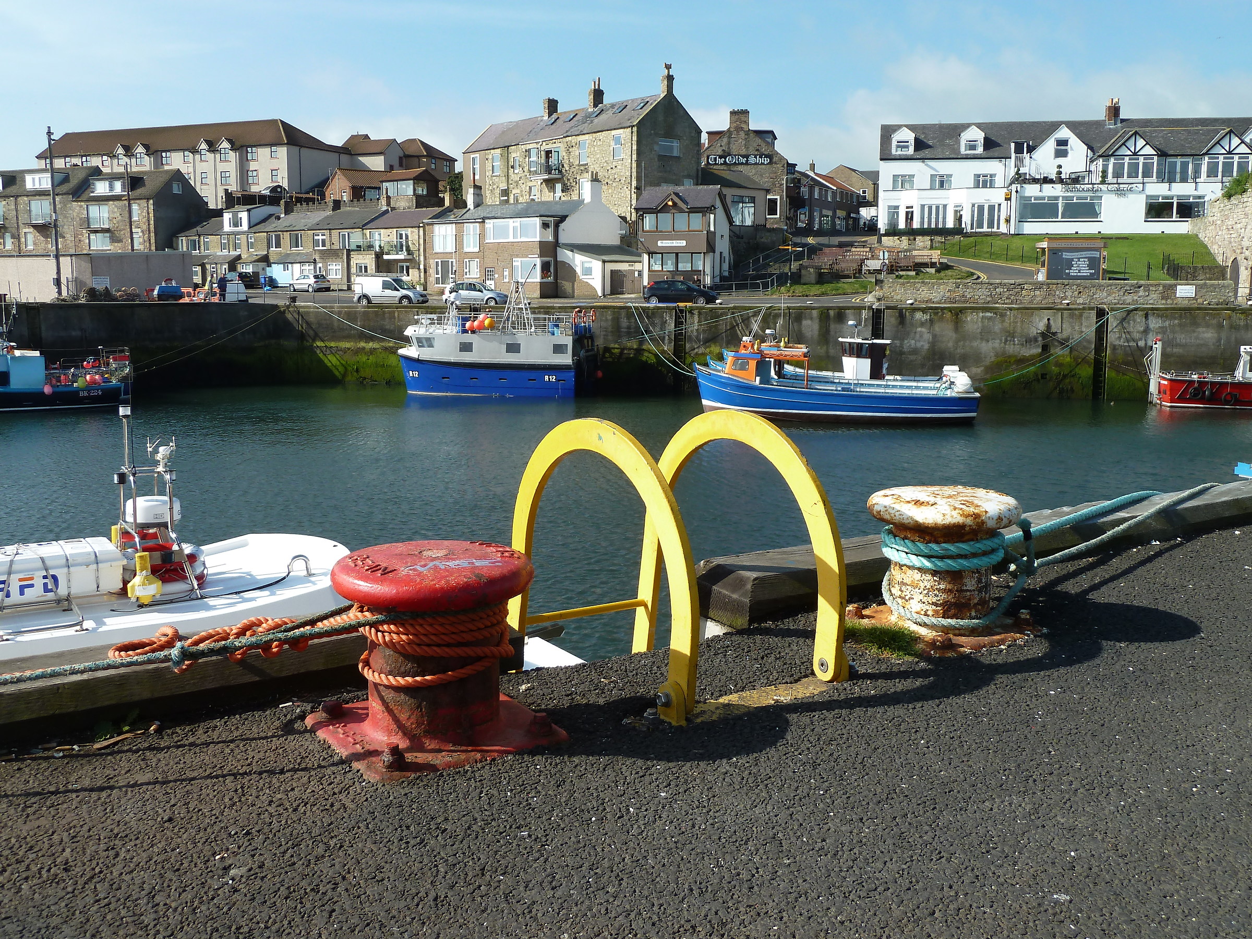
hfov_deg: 56.8
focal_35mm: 32
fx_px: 1157
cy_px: 470
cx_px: 626
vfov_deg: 44.2
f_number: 4.5
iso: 80
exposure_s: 1/400
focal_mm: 5.3
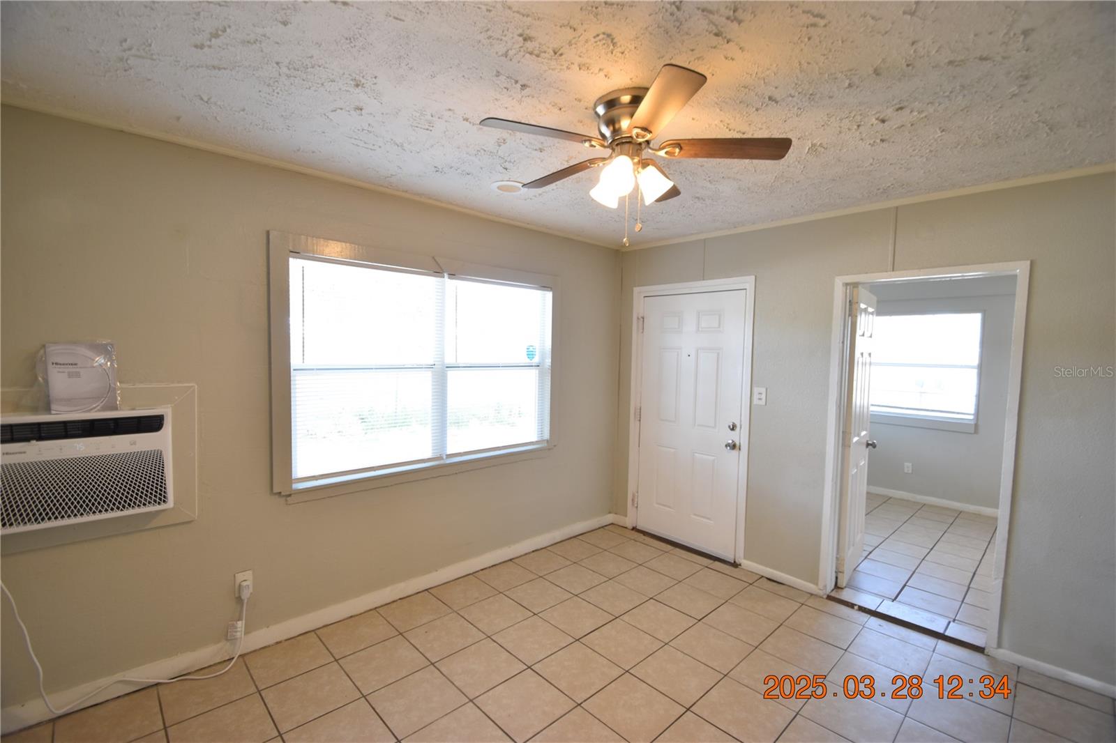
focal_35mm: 15
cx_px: 558
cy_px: 372
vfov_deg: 77.3
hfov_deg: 100.4
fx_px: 465
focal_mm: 10
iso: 400
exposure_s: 1/60
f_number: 4
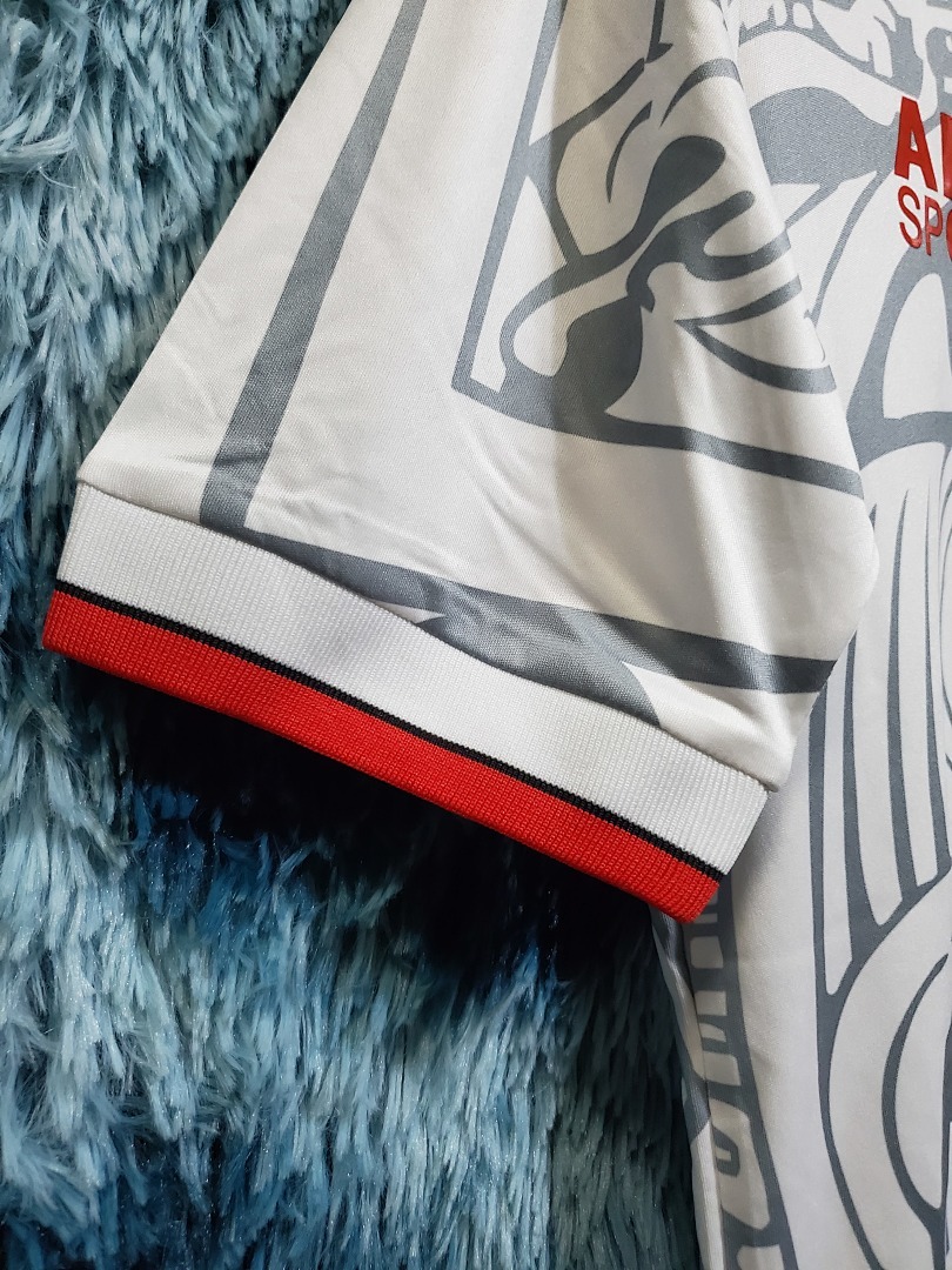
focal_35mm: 26
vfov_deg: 67.3
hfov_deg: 53.1
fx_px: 953
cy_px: 635
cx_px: 476
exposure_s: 1/50
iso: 400
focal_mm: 4.3
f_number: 1.5
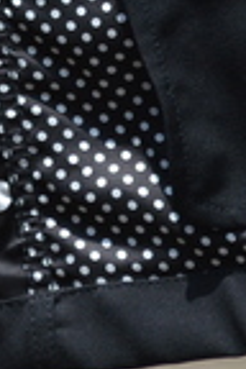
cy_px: -400
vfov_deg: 4.7
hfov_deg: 3.2
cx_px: -118
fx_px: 4403
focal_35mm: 430
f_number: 7.1
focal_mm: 55
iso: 100
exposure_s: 1/250
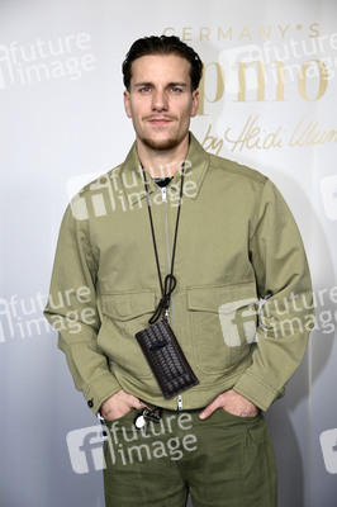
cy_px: 254
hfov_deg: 16.6
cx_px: 168
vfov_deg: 24.8
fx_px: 1153
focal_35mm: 82
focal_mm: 82
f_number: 5.6
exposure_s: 1/250
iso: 1000
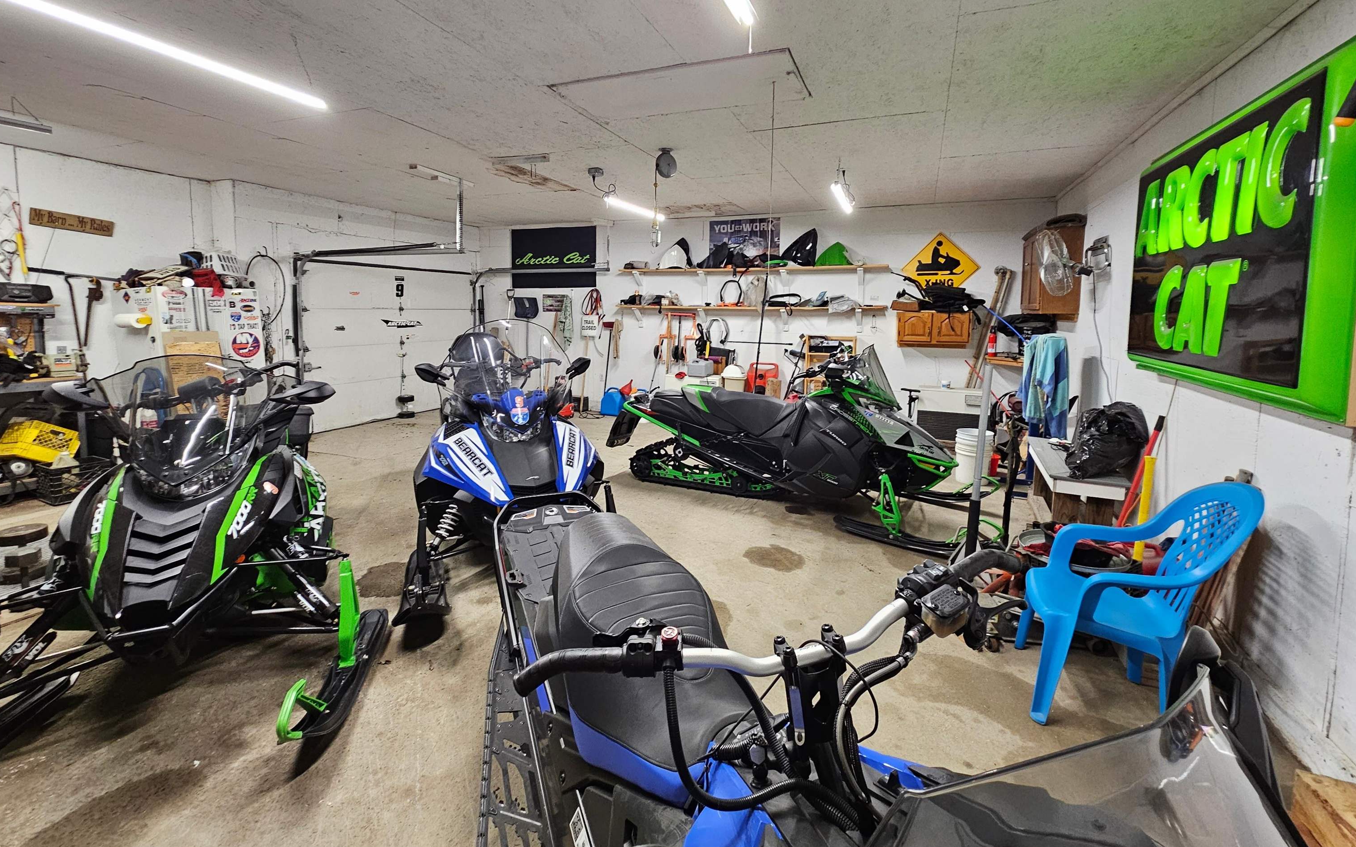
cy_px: 358
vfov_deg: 78.1
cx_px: 677
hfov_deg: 105.3
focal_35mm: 14
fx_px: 517
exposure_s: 1/60
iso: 250
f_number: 2.2
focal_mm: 2.2
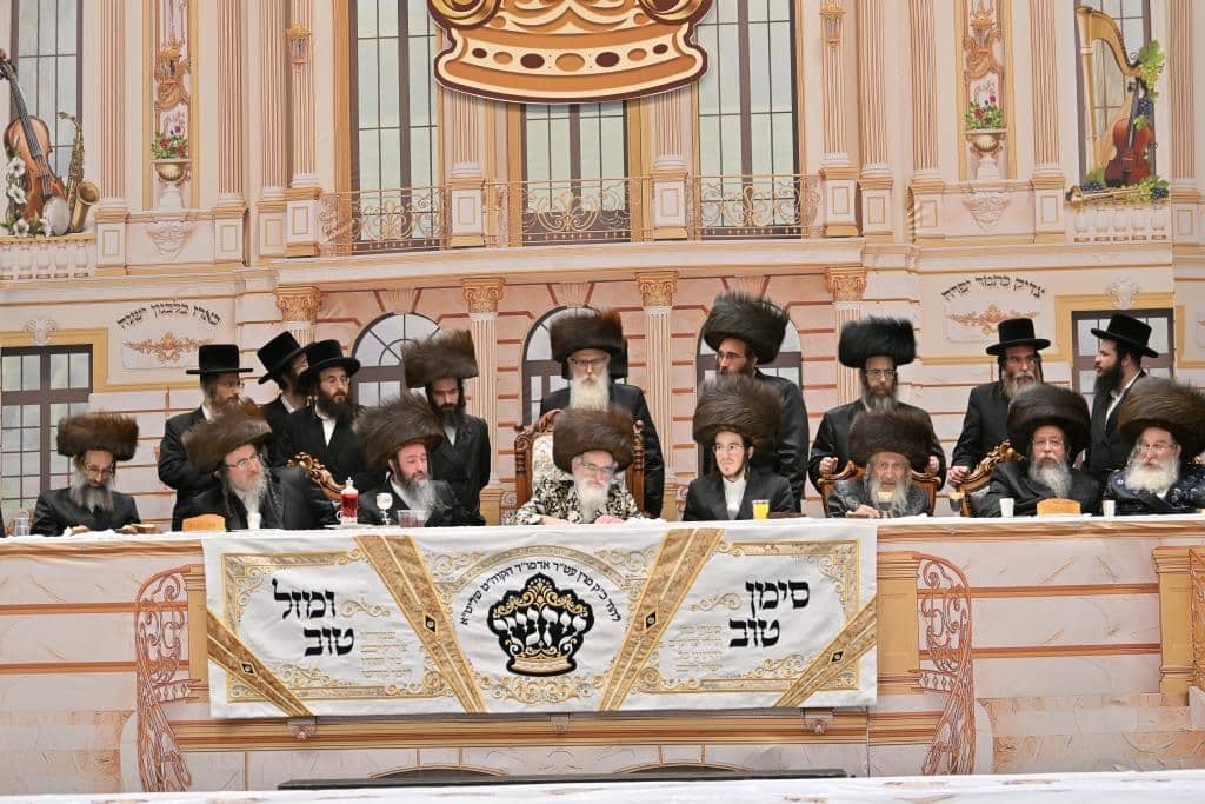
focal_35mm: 102
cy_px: 402
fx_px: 3414
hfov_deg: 20.0
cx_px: 602
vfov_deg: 13.4
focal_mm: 102
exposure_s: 1/400
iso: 250
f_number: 2.8
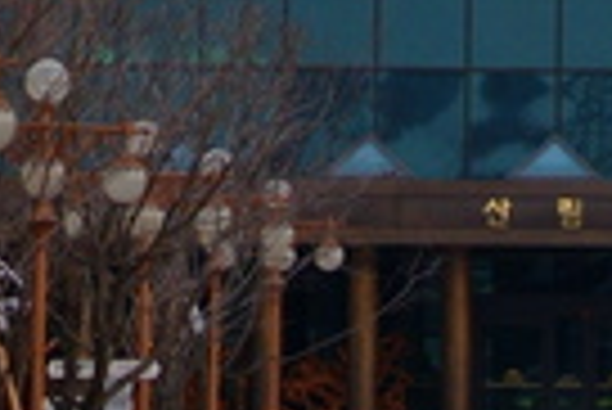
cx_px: 655
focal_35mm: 656
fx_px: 11164
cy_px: 122
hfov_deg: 3.1
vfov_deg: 2.1
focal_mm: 85
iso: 400
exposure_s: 1/125
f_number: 5.6
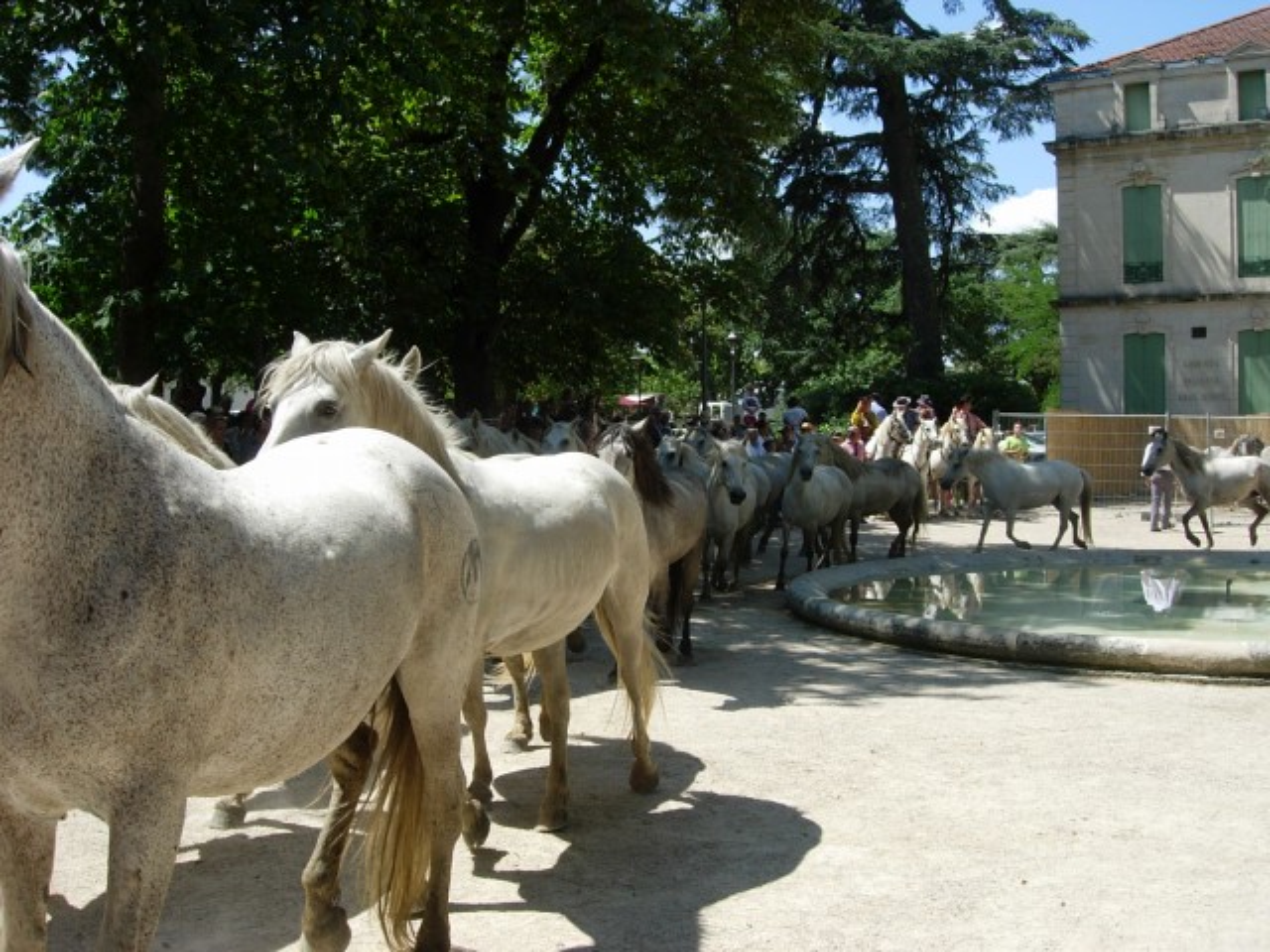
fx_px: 1394
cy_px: 476
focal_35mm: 38
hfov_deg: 49.0
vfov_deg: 37.7
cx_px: 635
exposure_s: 1/430
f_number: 4.8
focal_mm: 7.8
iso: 64
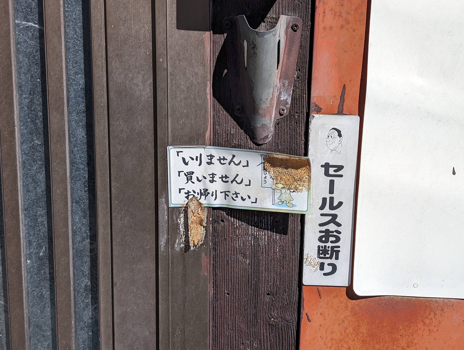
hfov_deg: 38.9
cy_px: 175
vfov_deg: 29.7
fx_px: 658
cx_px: 232
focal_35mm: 49
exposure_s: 1/1667
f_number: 1.68
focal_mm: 6.9
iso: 21
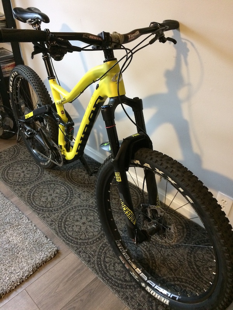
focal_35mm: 29
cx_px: 116
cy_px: 155
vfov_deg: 61.7
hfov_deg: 48.2
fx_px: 260
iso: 250
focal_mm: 4.15
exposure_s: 1/17
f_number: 2.2
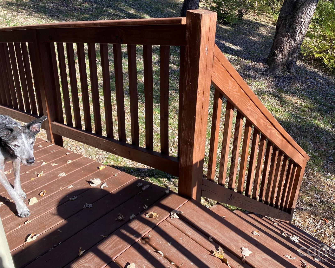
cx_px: 204
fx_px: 317
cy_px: 111
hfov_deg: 55.2
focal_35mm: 32
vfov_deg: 45.6
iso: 32
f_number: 1.8
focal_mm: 4.25
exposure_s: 1/633
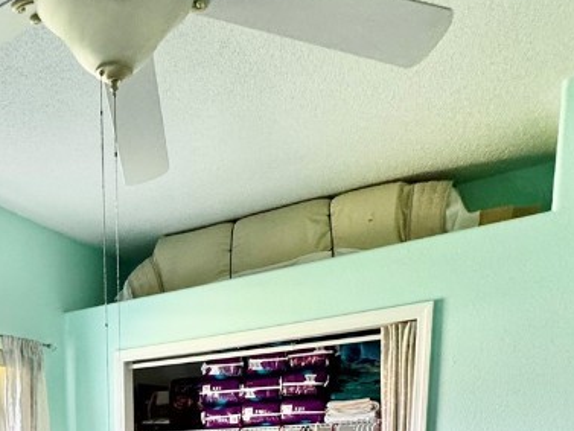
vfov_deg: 29.5
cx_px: 94
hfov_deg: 45.8
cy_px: 574
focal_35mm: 38
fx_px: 630
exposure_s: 1/99
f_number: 2.2
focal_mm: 2.22
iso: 250
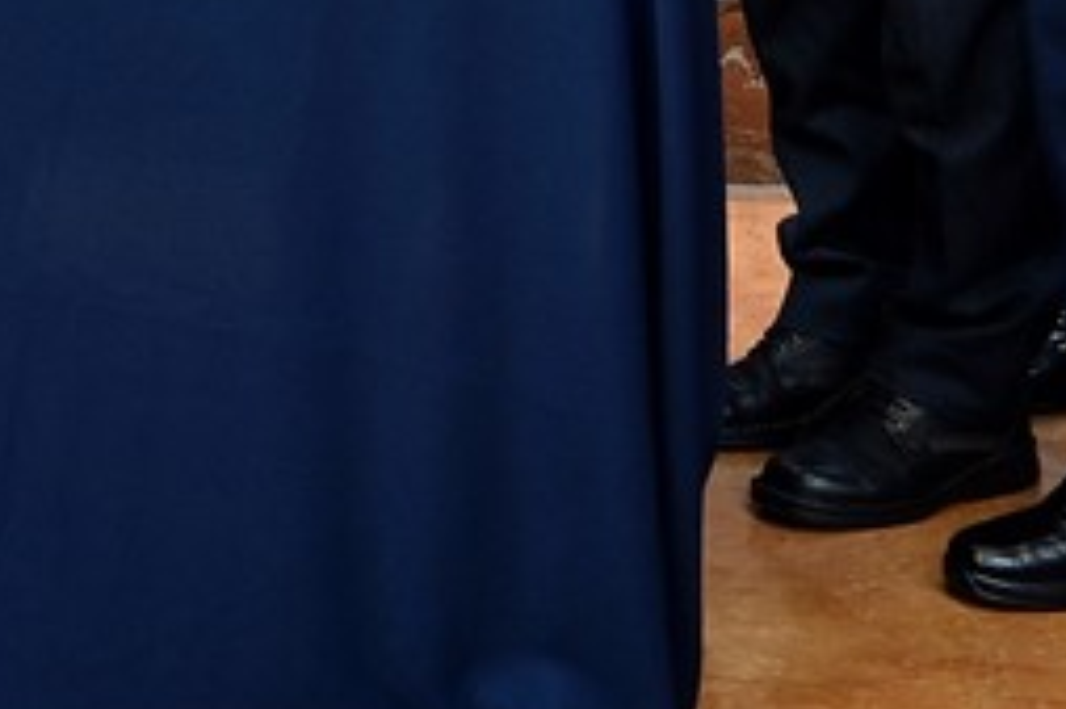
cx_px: -92
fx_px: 3580
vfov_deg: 10.1
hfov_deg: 16.4
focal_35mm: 121
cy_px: -875
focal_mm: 16
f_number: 3.5
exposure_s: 1/25
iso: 360
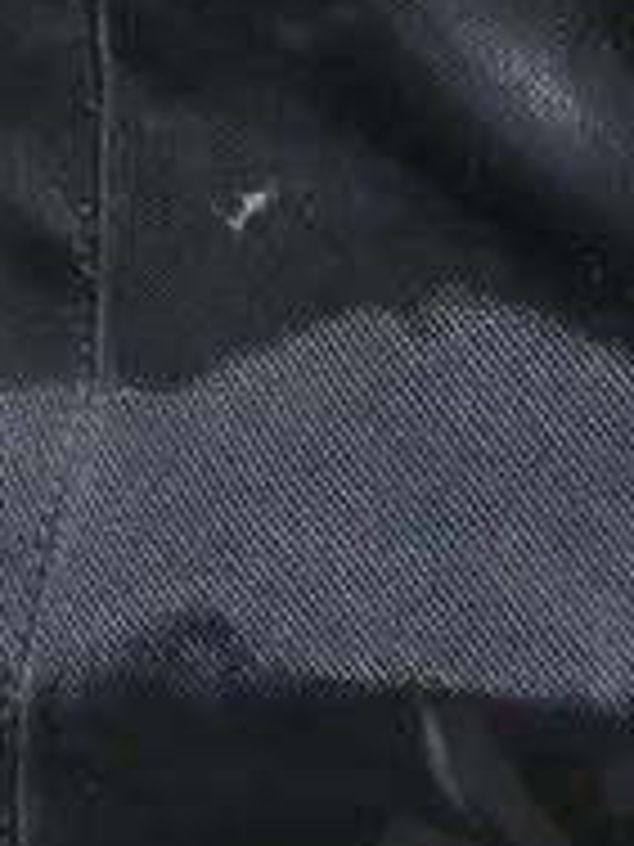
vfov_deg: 8.9
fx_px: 5324
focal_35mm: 218
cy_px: -310
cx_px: 1365
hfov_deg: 6.6
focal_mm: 20
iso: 2500
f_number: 4.5
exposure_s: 1/60
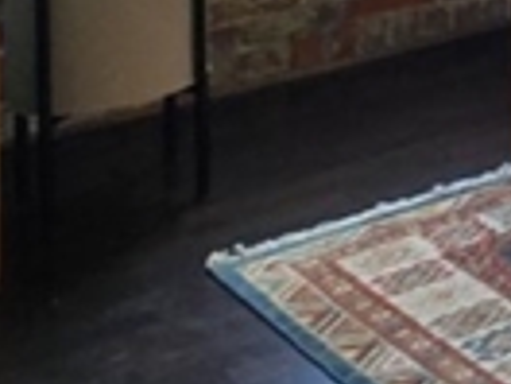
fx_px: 1491
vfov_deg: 12.2
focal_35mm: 101
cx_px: 1556
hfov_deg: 11.2
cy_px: -477
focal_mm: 2.2
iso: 100
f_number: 2.2
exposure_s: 1/60
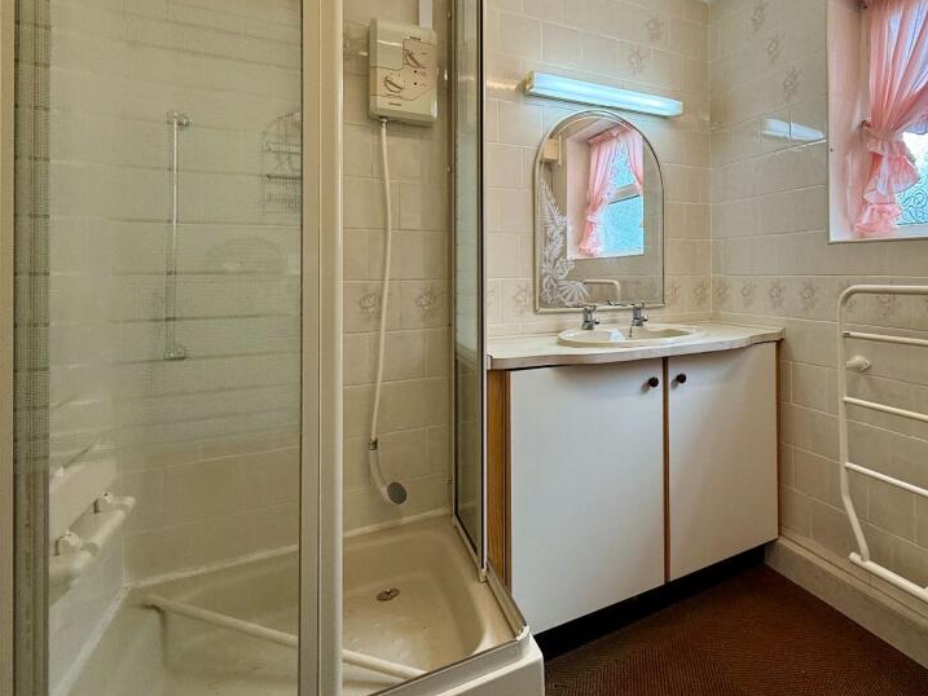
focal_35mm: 20
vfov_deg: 65.1
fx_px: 536
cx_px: 660
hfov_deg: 77.5
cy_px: 266
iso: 100
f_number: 2.2
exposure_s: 1/100
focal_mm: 2.22
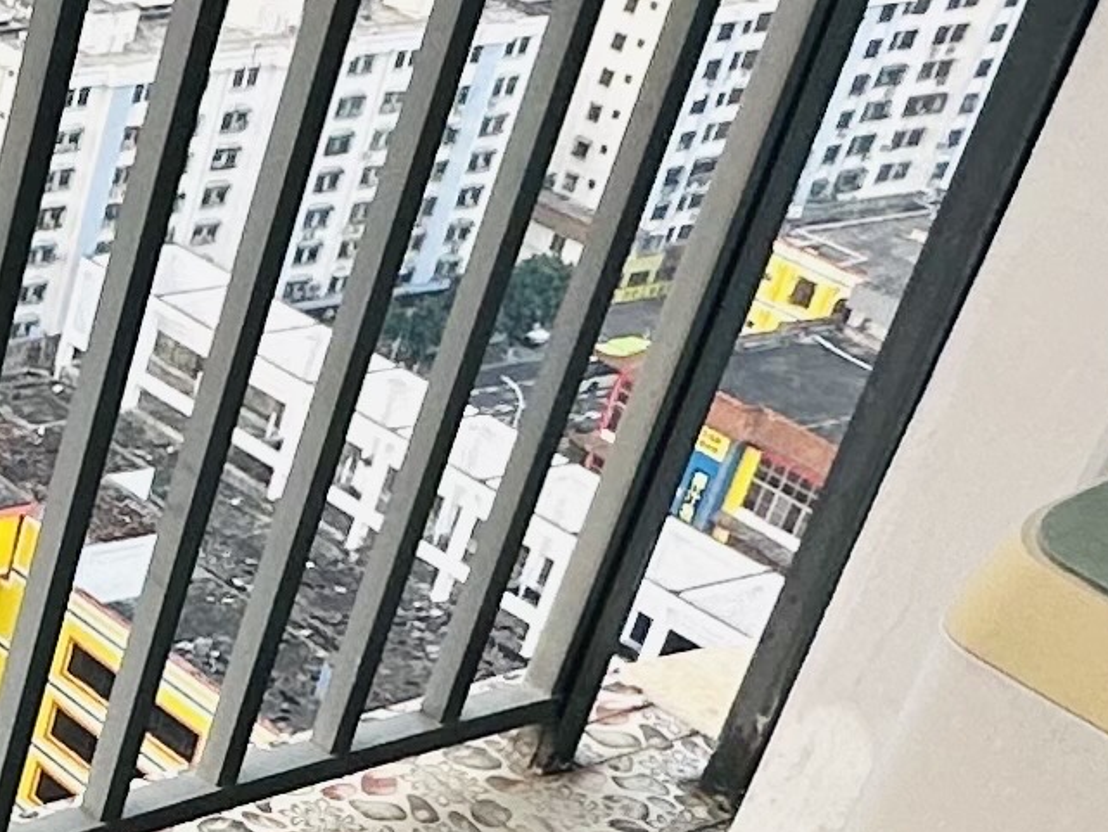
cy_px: 1062
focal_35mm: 88
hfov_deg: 18.0
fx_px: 2817
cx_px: -859
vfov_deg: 16.0
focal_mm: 2.22
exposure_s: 1/99
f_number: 2.2
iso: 100
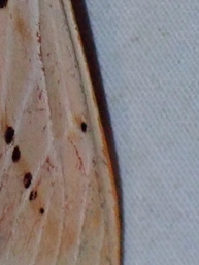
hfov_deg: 4.4
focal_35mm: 337
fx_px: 2581
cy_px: -42
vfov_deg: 5.9
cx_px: -24
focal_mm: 18
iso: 800
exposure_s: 1/100
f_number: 14
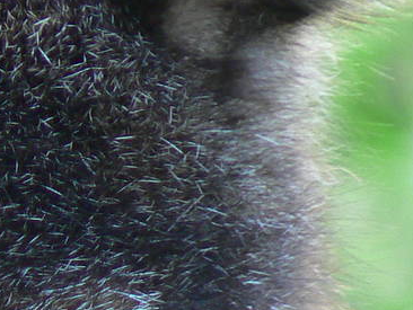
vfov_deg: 0.8
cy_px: 565
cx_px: 114
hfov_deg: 1.0
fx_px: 22540
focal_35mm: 1888
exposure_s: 1/30
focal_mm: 72
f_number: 3.3
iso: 100
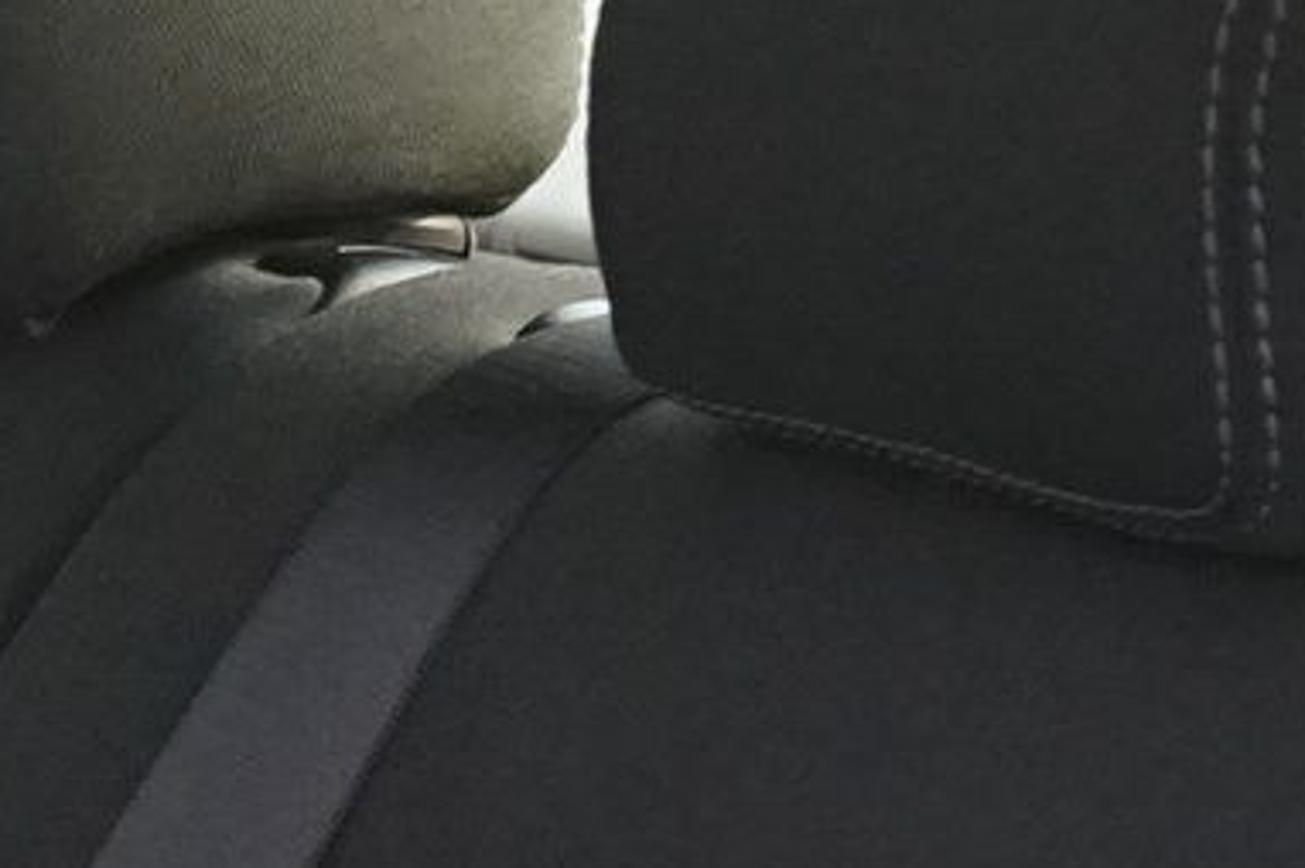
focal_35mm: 190
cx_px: -1780
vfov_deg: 6.7
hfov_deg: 9.6
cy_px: 2389
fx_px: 6881
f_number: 6.3
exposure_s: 1/10
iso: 3200
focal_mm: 29
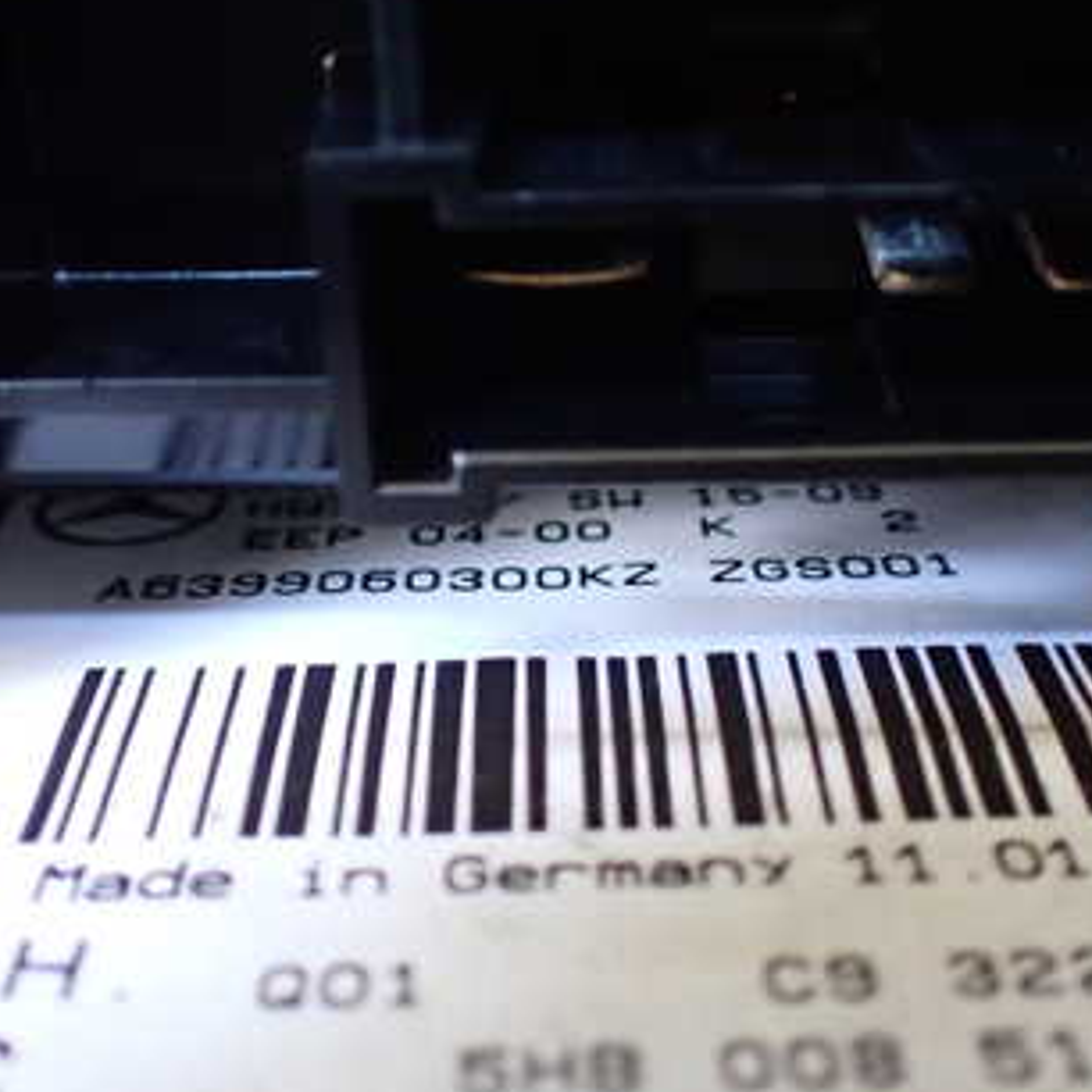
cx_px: 553
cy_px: 550
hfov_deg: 32.8
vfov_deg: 32.8
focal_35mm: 52
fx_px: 1856
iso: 800
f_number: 2.3
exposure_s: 1/100
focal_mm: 5.4
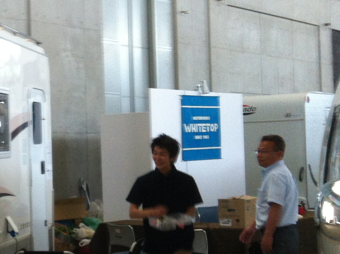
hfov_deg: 19.8
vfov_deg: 16.0
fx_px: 903
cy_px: 160
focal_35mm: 92
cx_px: -88
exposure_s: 1/15
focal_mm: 3.85
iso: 125
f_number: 2.8
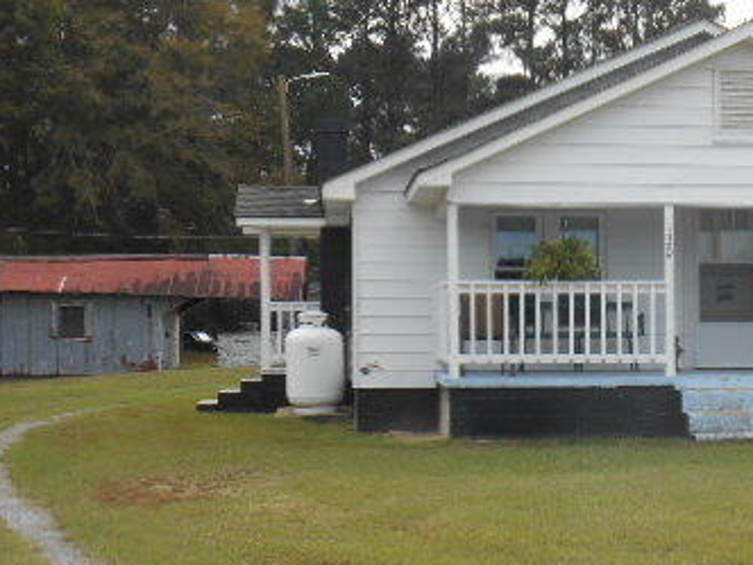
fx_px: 1718
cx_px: 592
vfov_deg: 18.6
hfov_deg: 24.4
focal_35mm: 79
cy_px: 363
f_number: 3.9
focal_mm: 7.2
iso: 80
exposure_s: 1/400
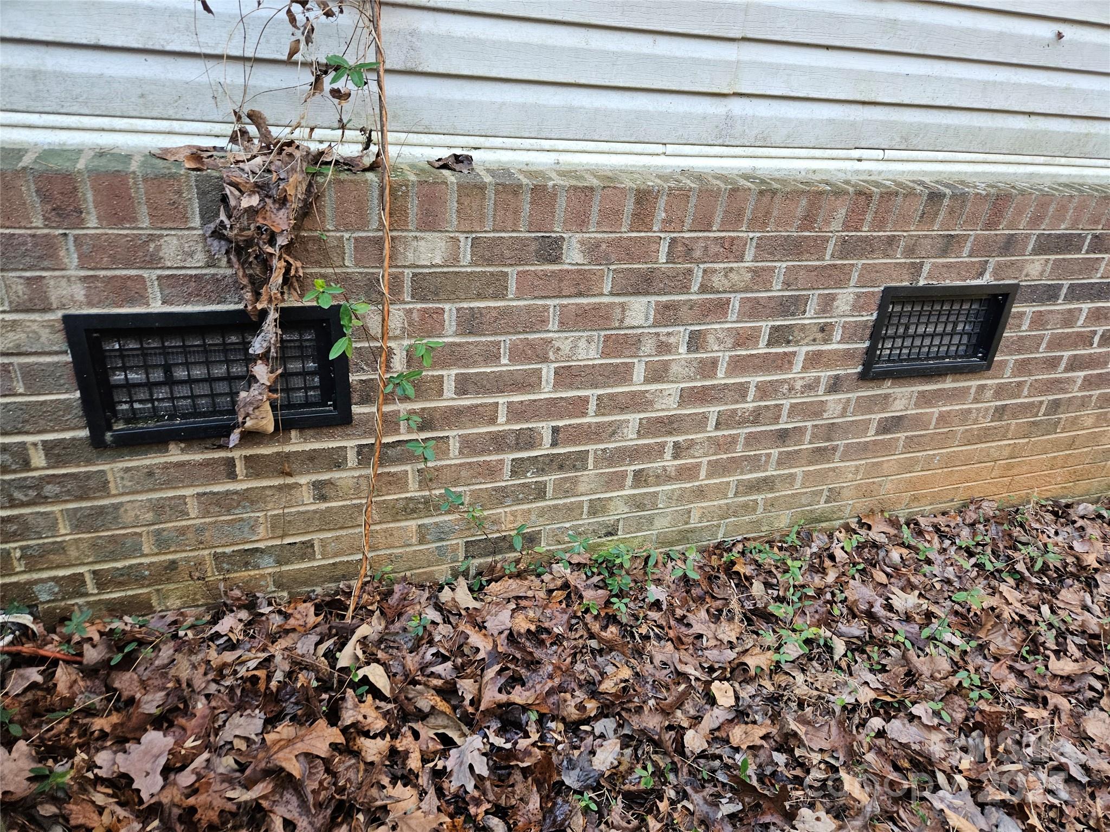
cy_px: 416
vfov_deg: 58.9
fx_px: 738
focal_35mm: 23
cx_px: 555
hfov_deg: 73.9
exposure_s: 1/120
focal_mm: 5.4
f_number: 1.8
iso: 200
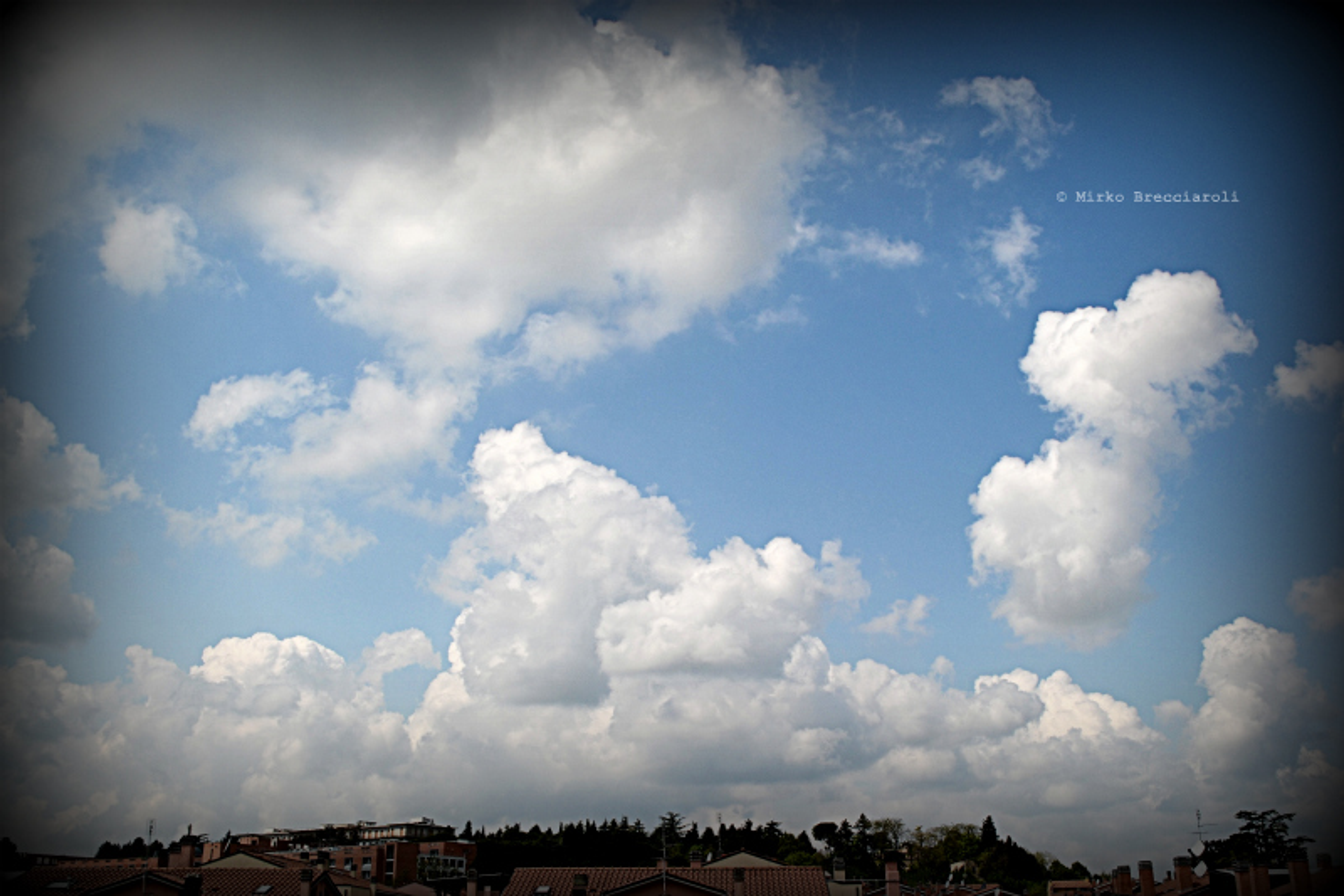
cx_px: 672
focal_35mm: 36
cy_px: 448
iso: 100
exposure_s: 1/250
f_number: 8
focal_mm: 24
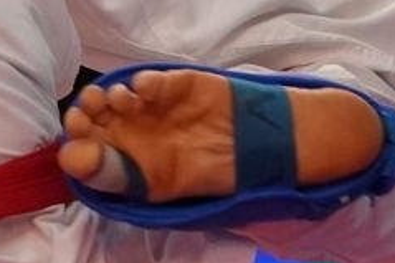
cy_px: 13
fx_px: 16512
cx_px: 121
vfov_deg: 0.9
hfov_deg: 1.4
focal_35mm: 1506
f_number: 2.8
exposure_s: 1/1000
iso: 4000
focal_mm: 200
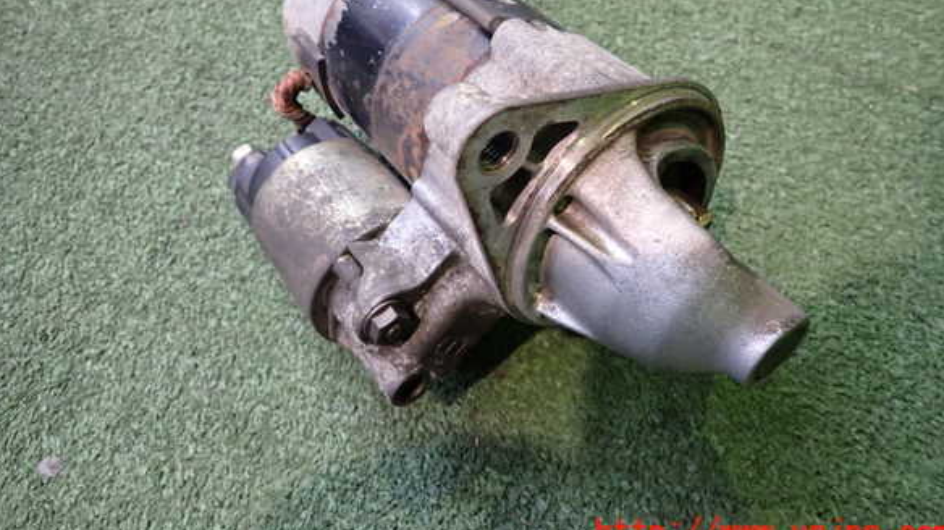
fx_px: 701
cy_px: 191
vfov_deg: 41.1
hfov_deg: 67.9
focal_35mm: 28
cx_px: 475
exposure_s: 1/30
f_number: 2
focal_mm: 4.5
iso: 250
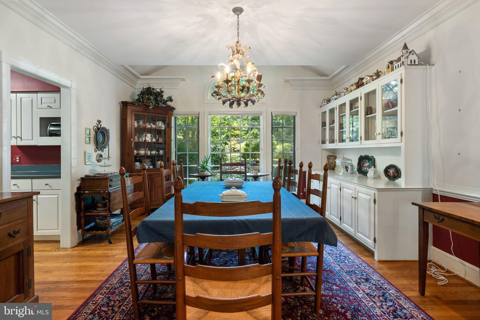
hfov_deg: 96.7
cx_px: 240
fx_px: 213
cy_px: 160
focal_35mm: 16
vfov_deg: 73.7
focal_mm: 16
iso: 500
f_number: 10
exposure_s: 1/2.5
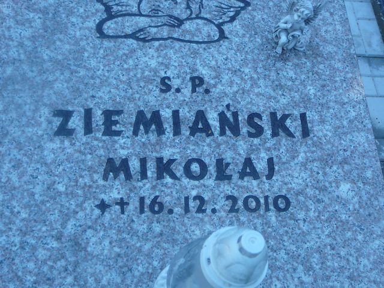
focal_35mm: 65
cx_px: 192
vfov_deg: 22.6
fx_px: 721
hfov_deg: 29.8
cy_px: 144
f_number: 3.6
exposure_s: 1/125
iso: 80
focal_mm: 9.7
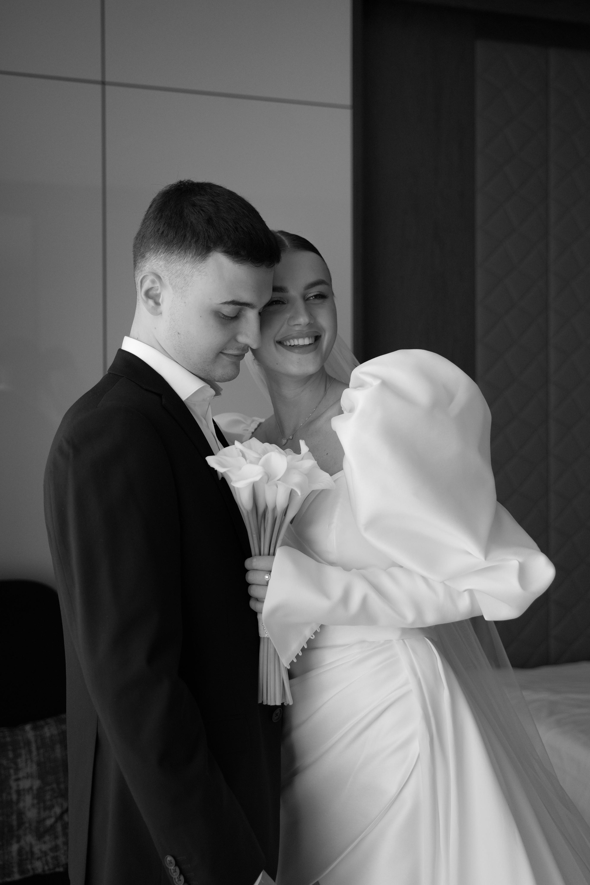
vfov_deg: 49.6
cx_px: 295
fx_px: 959
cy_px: 442
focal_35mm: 39
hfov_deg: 34.2
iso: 640
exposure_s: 1/640
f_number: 2.8
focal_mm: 39
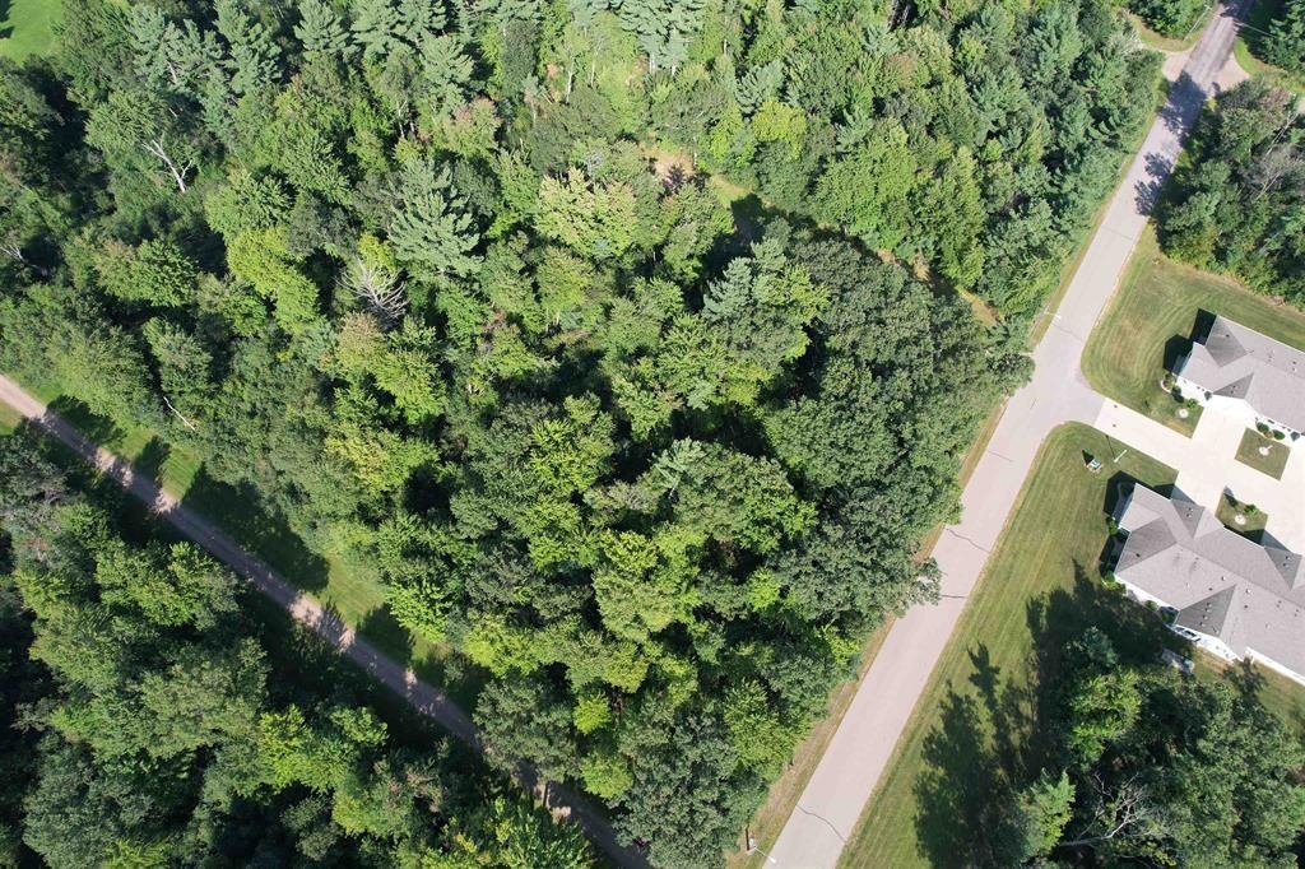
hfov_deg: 78.6
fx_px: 797
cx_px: 652
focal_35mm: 22
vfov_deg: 57.2
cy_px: 434
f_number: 2.8
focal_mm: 8.38
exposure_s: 1/725
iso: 100
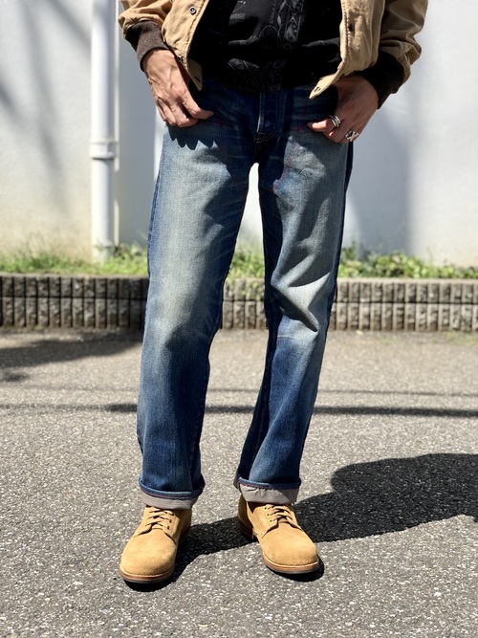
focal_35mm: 52
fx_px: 958
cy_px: 319
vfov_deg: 36.8
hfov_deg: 28.0
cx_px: 239
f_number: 2.4
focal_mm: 6
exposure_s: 1/640
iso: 16
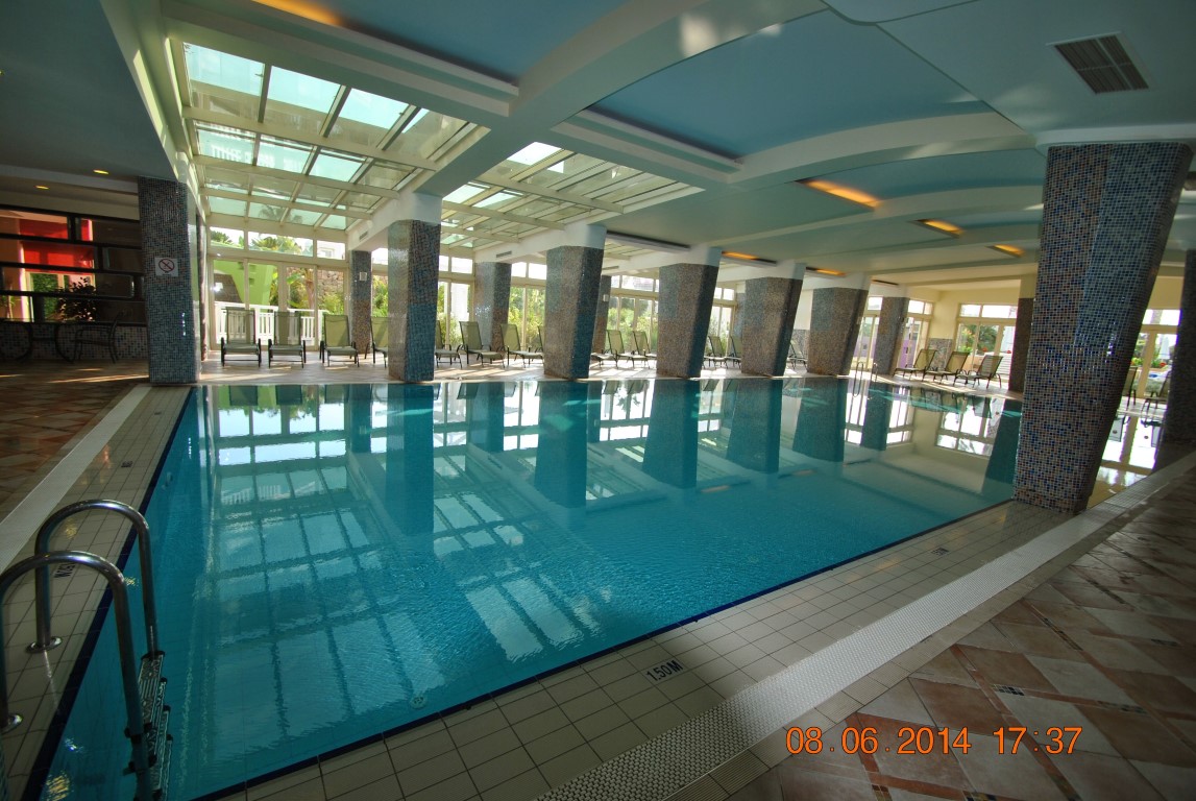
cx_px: 598
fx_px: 499
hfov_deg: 100.3
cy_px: 400
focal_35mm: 15
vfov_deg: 77.5
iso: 100
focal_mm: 10
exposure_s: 1/200
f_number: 4.5
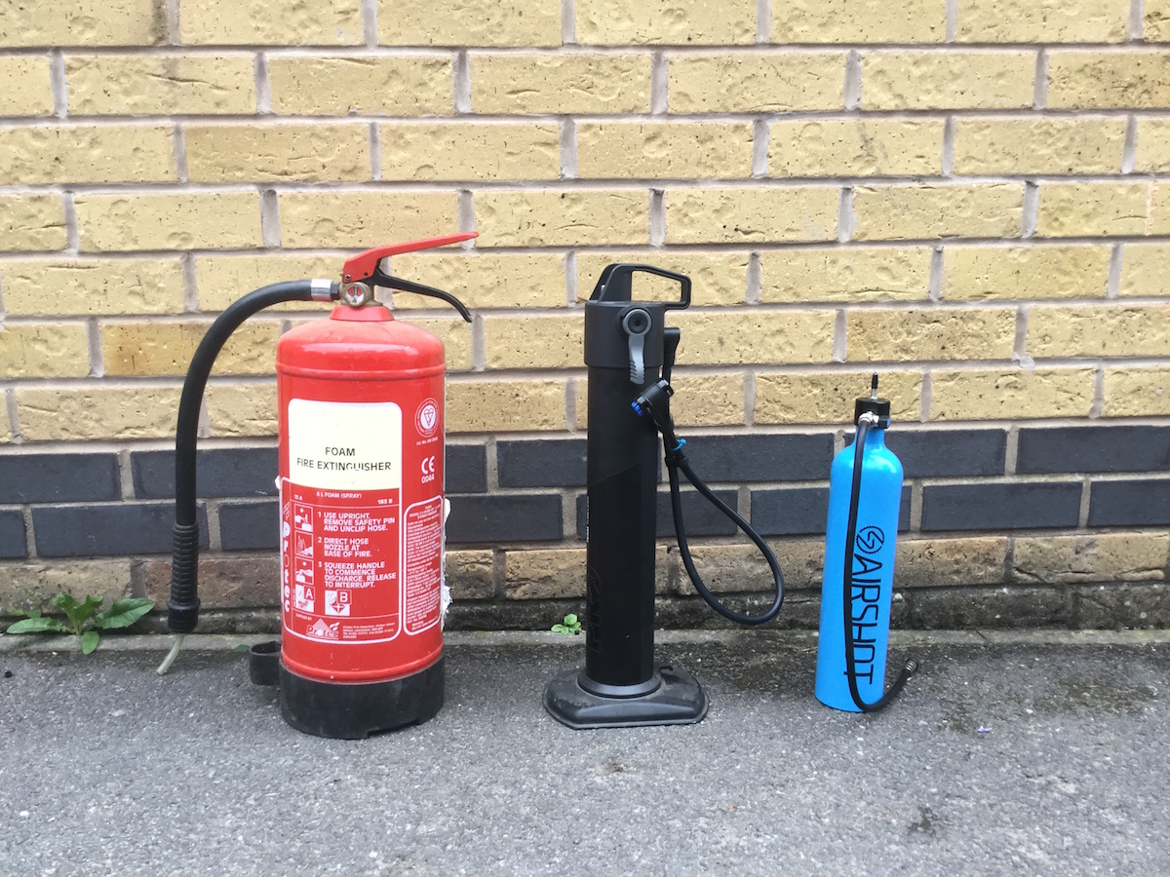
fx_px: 1048
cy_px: 438
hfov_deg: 58.4
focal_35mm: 31
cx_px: 585
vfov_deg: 45.4
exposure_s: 1/33
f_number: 2.4
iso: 25
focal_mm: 3.3
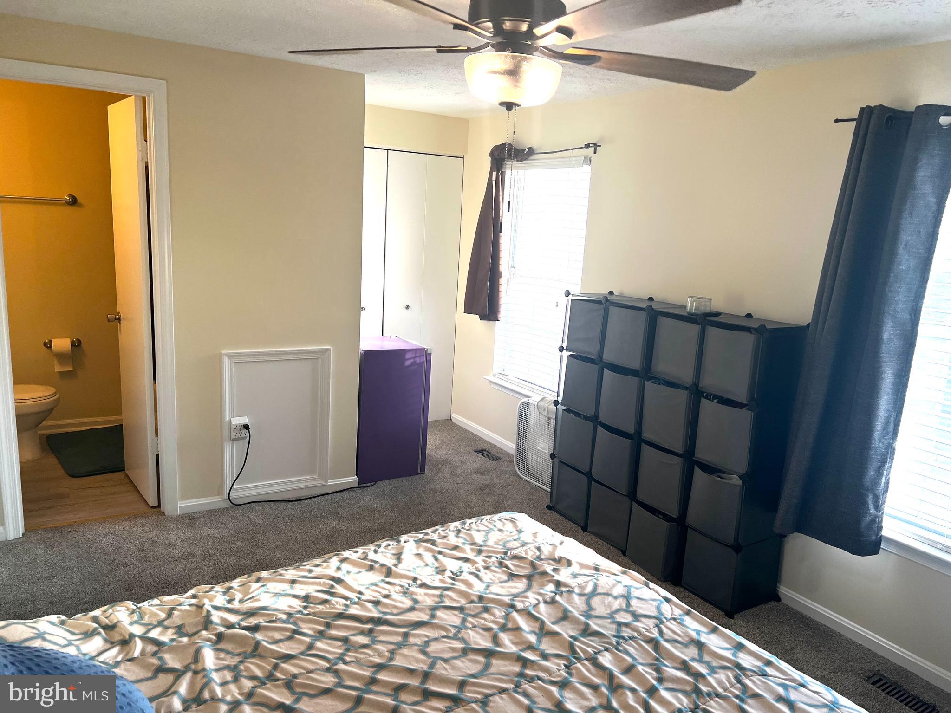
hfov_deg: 67.3
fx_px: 714
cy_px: 356
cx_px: 476
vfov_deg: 53.1
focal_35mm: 26
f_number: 1.5
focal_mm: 5.7
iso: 64
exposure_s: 1/120
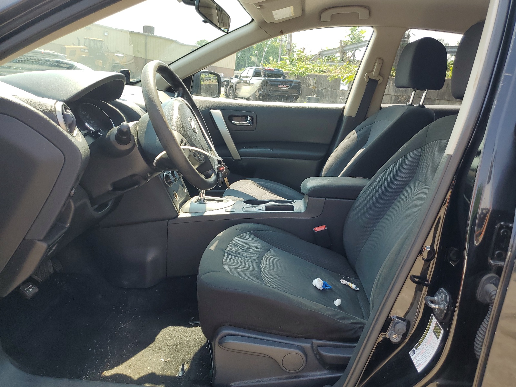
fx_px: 388
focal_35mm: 26
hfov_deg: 67.3
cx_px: 258
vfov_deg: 53.1
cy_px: 194
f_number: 1.5
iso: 50
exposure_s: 1/455
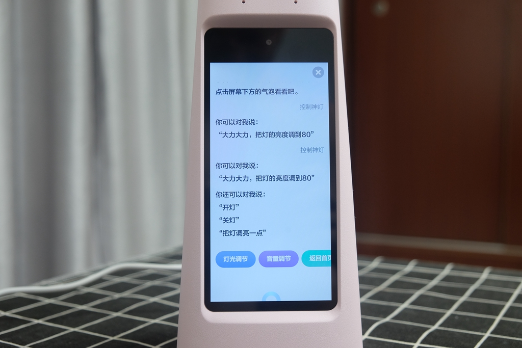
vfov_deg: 31.9
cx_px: 261
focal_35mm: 42
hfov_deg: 46.4
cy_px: 174
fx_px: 609
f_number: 4
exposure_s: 1/38
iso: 500
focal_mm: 27.7
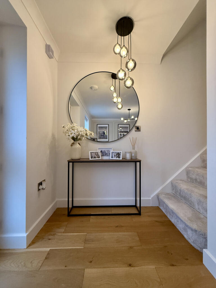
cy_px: 144
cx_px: 108
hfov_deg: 85.7
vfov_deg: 102.1
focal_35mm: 14
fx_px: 116
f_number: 2.2
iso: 320
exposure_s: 1/50
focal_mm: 2.22
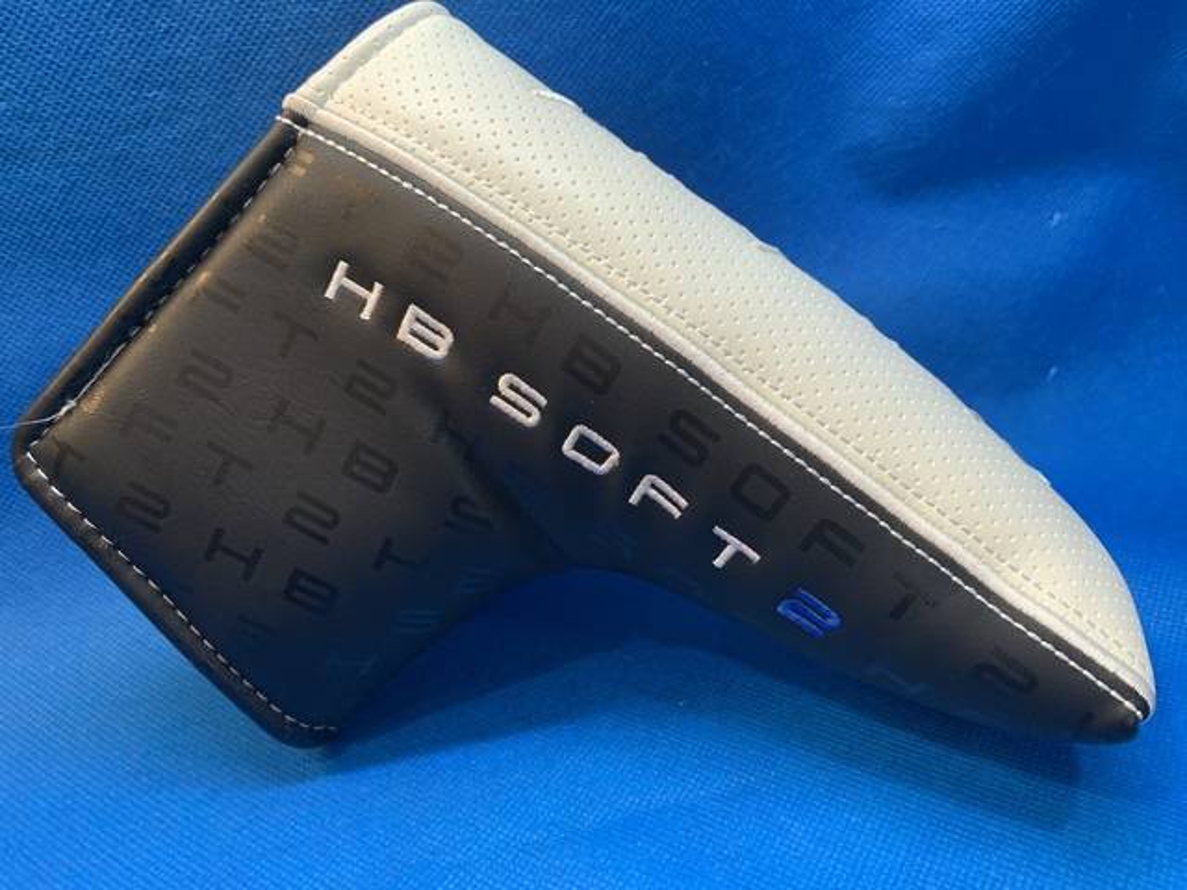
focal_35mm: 26
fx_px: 892
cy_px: 445
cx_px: 594
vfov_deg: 53.1
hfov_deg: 67.3
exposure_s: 1/60
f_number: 1.8
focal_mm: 4.25
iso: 80
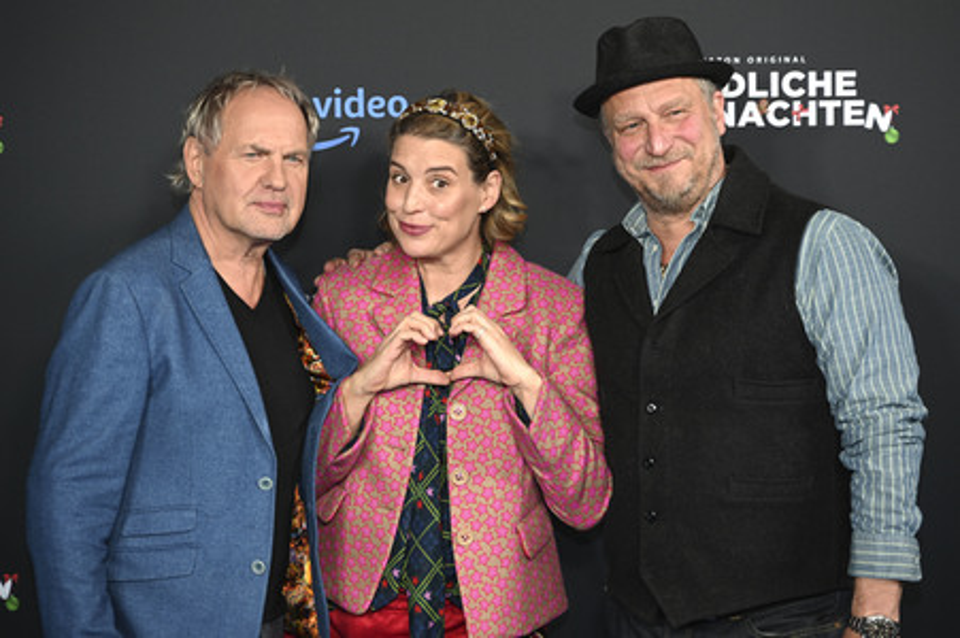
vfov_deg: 18.2
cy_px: 319
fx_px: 1998
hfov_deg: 27.0
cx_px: 480
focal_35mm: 75
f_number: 2.8
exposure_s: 1/125
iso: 400
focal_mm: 75
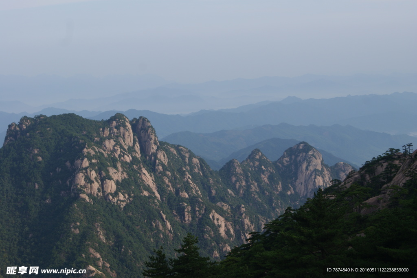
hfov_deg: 24.6
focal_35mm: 82
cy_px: 139
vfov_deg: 16.5
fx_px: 955
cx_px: 208
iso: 100
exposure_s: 1/160
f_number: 7.1
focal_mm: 55
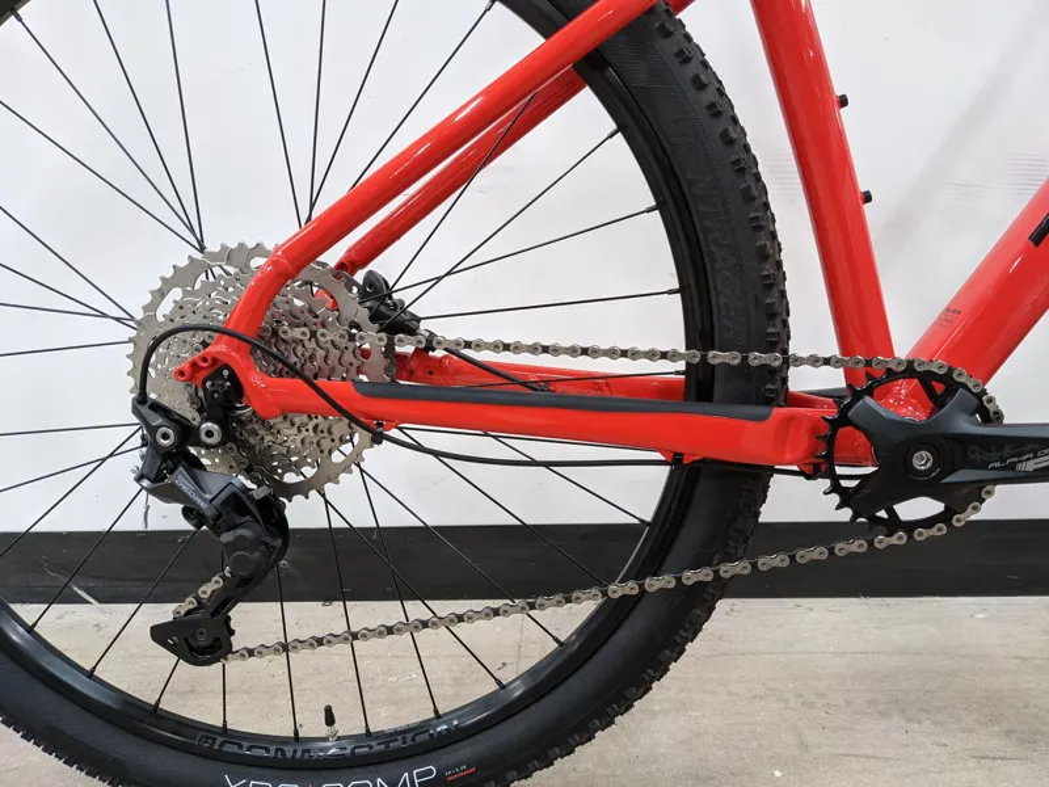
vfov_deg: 51.4
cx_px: 524
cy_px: 394
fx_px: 818
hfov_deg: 65.3
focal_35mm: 27
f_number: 1.73
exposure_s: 1/24
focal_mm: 4.38
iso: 176
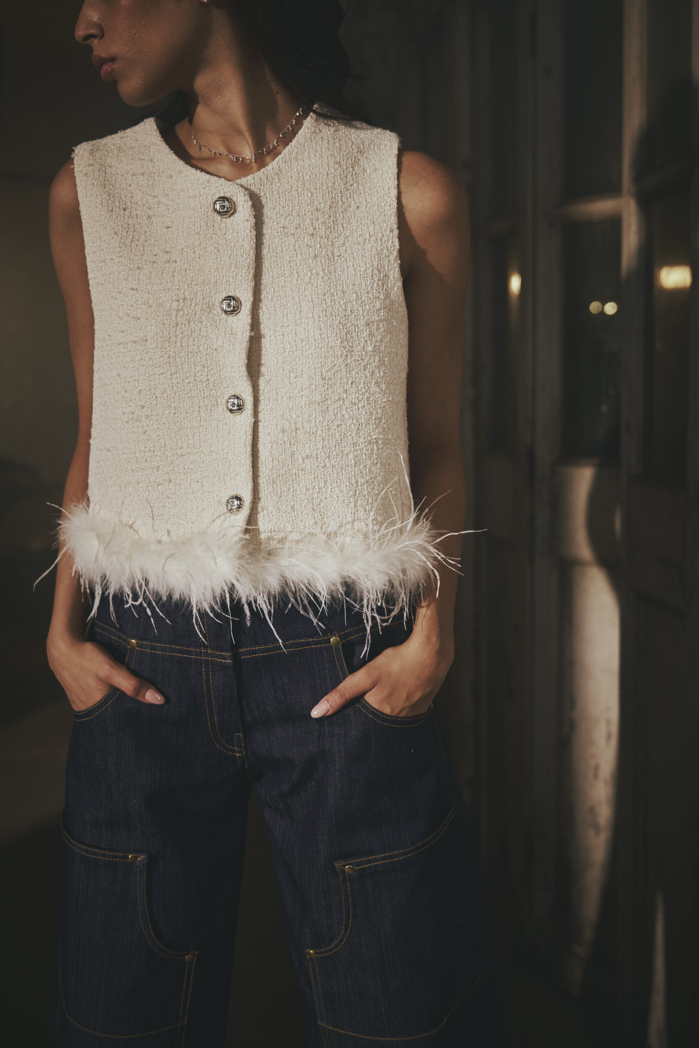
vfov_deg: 49.6
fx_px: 1136
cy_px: 524
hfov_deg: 34.2
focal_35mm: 39
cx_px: 350
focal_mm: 39
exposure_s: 1/320
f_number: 3.5
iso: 500
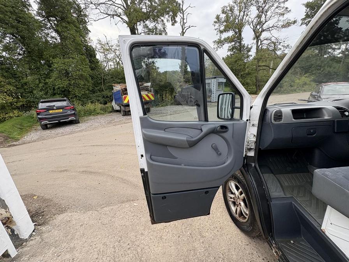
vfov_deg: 85.7
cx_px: 174
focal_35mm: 14
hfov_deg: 102.1
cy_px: 131
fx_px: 141
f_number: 2.2
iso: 40
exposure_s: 1/134
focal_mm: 2.22
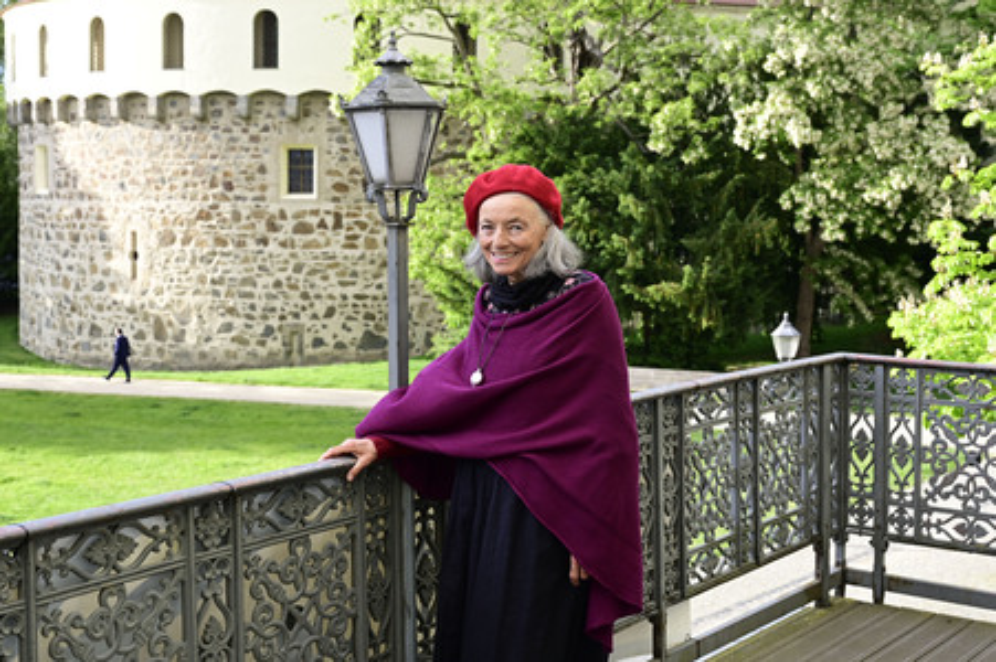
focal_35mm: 40
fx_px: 1106
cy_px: 331
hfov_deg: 48.5
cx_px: 498
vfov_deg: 33.4
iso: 250
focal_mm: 40
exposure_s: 1/200
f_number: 6.3
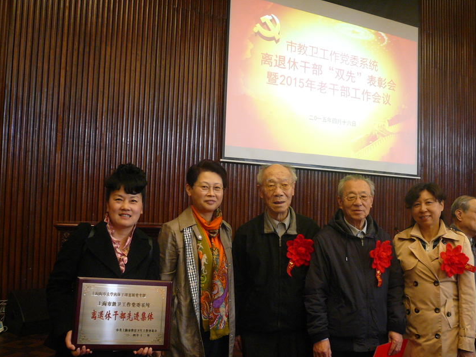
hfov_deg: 51.1
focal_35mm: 36
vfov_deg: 39.6
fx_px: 495
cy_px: 201
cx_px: 280
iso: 160
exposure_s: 1/15
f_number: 2.9
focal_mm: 4.9
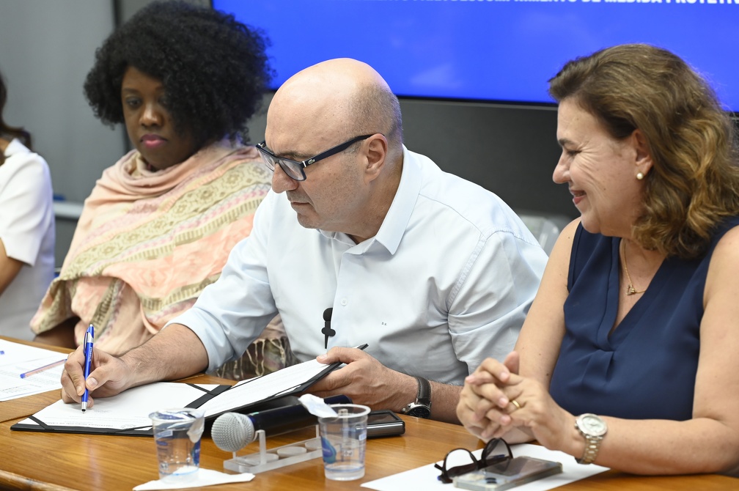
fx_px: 2379
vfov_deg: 11.8
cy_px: 246
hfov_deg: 17.7
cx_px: 370
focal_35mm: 116
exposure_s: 1/200
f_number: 5
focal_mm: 116
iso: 2000
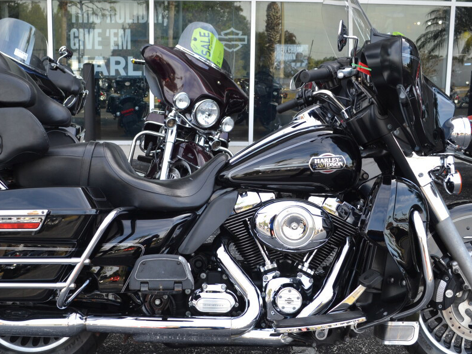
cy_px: 195
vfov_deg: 32.8
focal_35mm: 44
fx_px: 600
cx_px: 220
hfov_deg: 42.9
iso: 180
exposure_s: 1/125
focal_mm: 20
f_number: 5.6
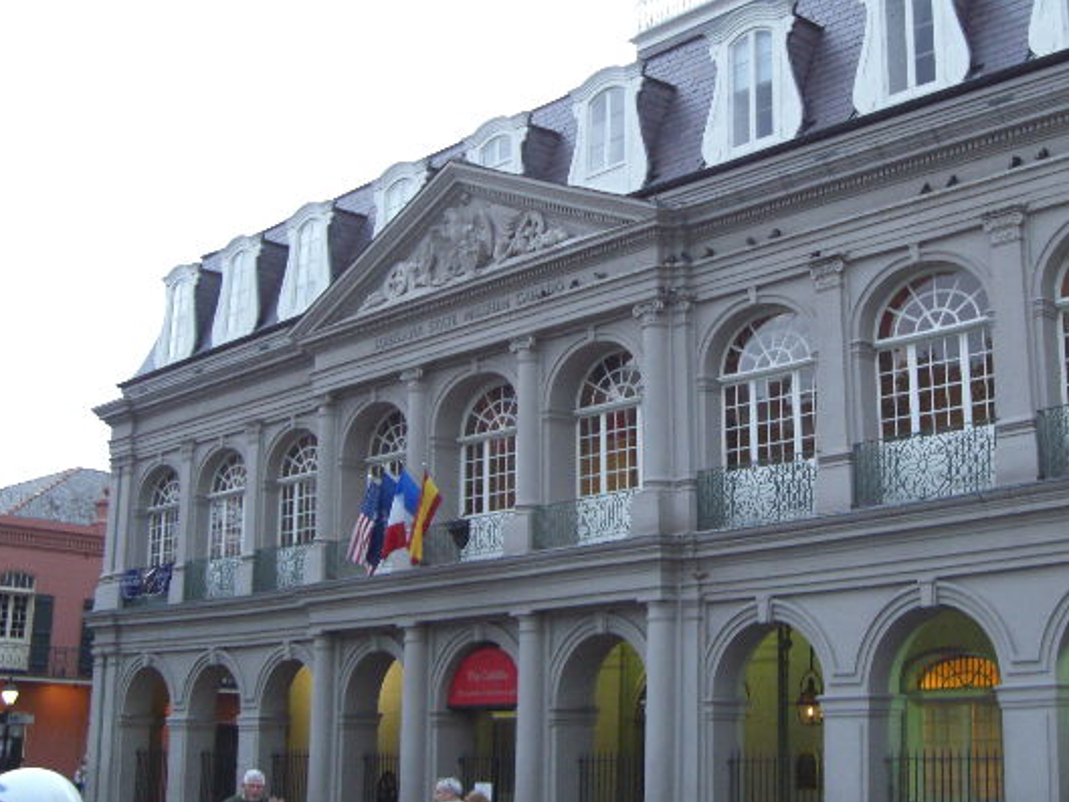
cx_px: 715
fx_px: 1637
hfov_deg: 35.8
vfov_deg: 27.5
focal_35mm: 53
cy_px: 331
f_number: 2.7
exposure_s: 1/15
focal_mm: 6.2
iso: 200
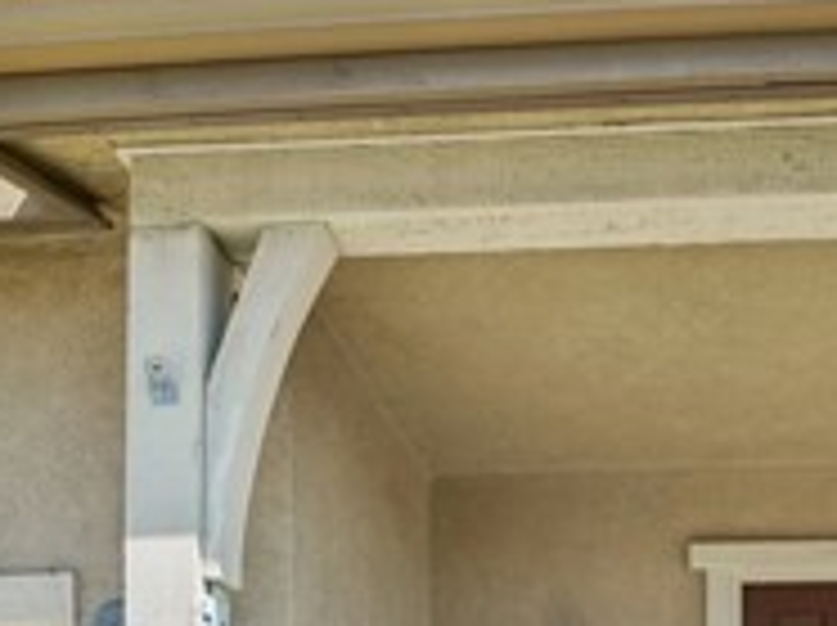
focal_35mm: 43
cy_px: 865
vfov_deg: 26.8
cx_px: 621
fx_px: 1038
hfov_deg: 42.6
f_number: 8
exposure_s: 1/160
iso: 100
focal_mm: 13
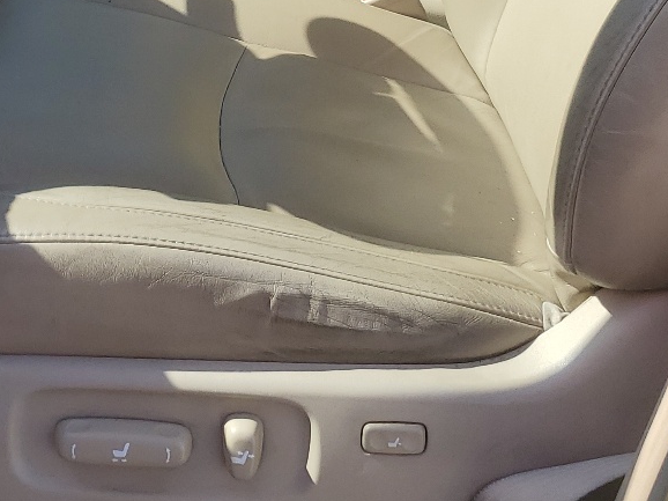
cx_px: 162
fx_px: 1389
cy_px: -68
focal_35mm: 72
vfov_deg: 19.5
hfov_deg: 26.7
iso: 50
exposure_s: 1/1667
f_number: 1.5
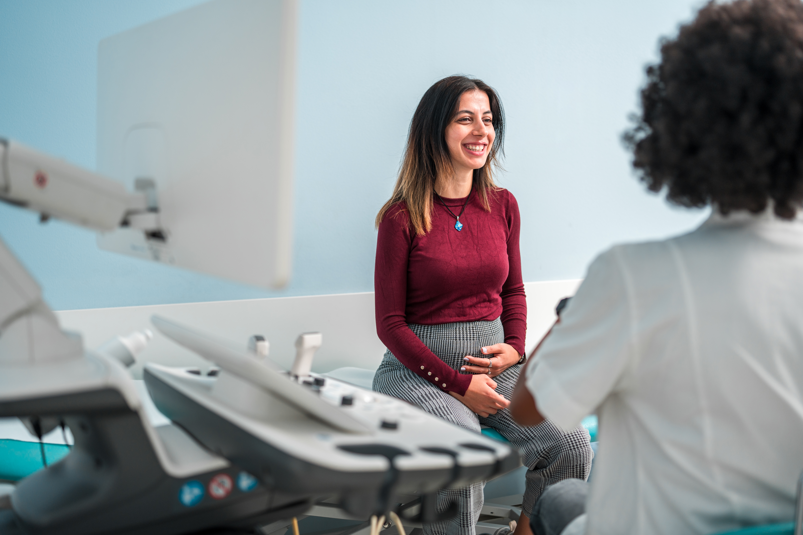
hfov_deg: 54.4
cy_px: 268
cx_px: 402
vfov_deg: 37.9
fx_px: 781
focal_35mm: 35
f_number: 1.4
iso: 125
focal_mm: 35
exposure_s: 1/125
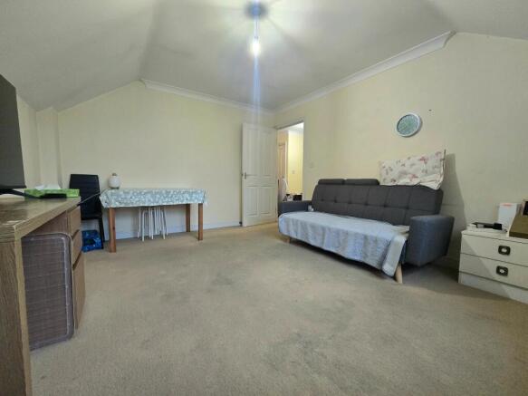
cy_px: 198
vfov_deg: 89.9
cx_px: 264
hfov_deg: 106.2
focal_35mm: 13
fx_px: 198
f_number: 2.2
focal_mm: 2.2
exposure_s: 1/50.3
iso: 320
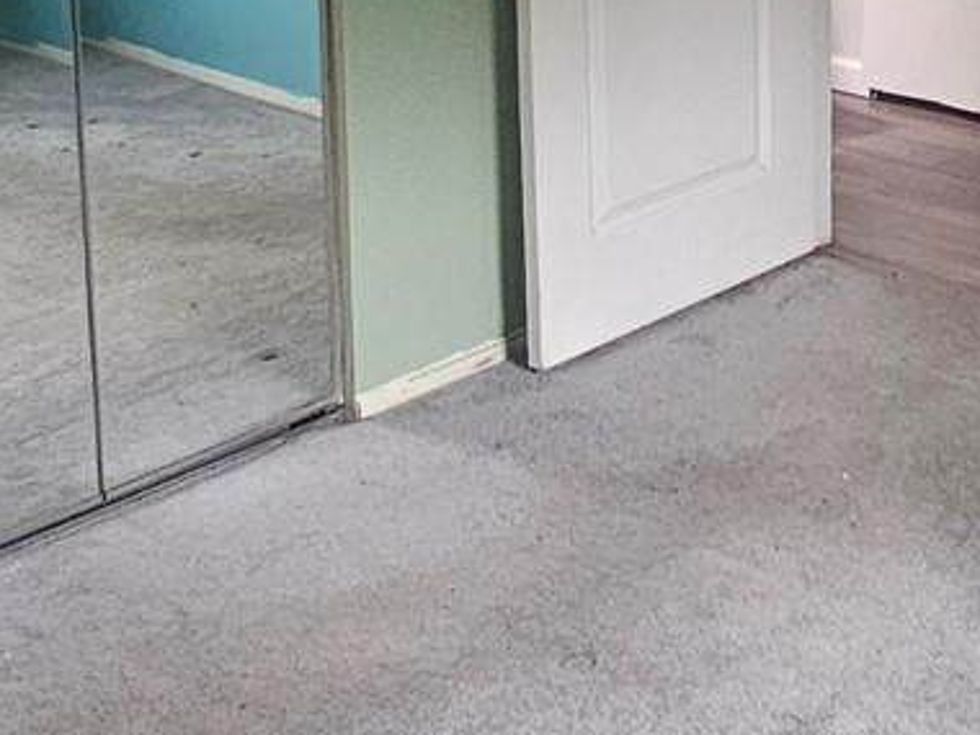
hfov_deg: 26.9
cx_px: 864
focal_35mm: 70
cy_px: -155
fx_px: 1982
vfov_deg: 19.7
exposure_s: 1/60
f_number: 2.2
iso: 250
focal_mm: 2.2
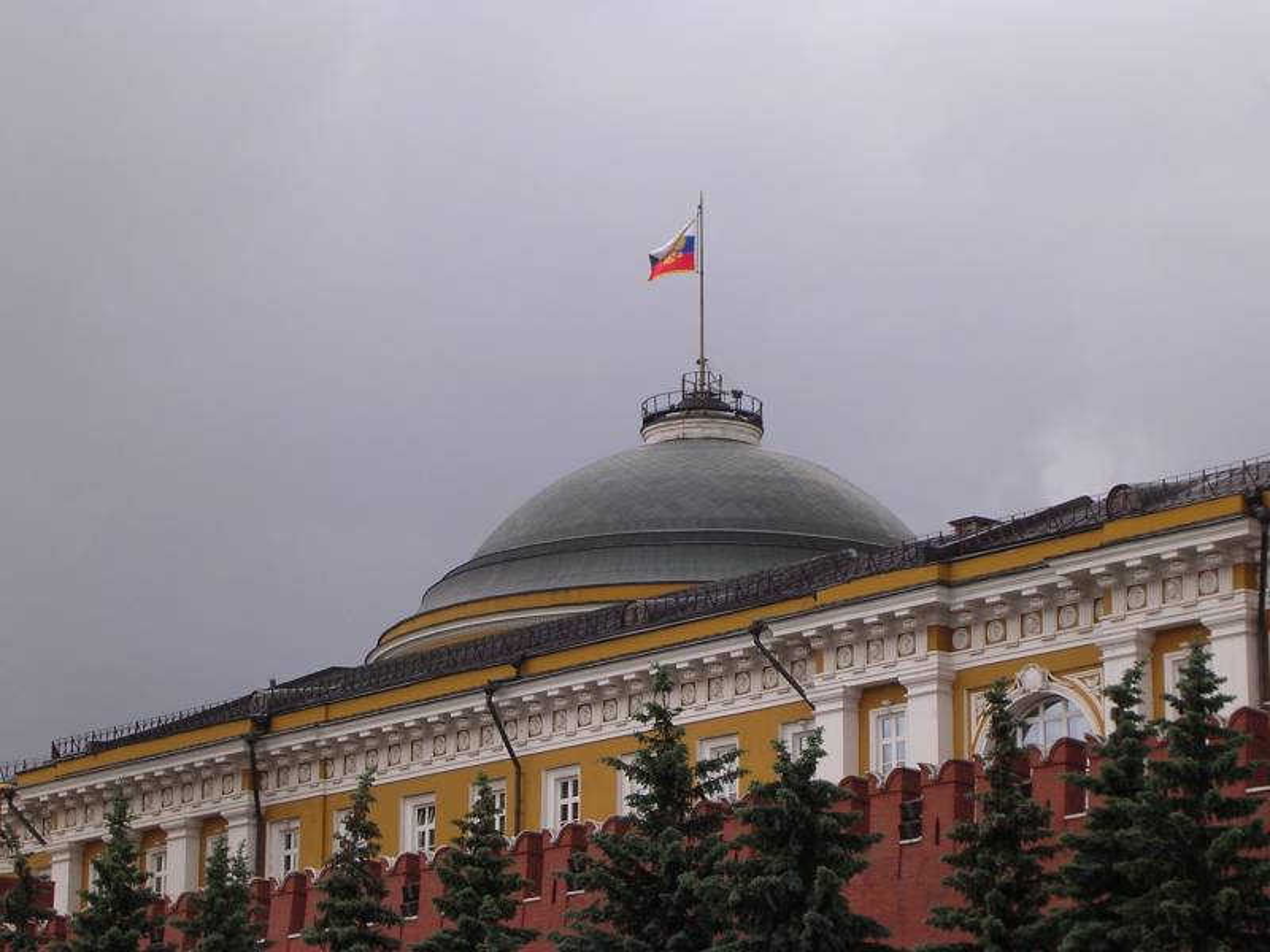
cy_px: 476
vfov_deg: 13.5
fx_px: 4036
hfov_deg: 17.9
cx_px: 635
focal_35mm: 110
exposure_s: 1/254
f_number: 4.8
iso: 100
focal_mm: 16.7
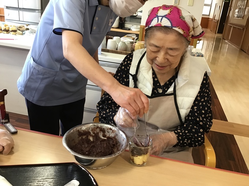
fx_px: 223
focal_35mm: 31
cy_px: 93
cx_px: 124
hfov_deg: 58.4
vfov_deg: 45.4
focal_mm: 3.3
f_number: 2.4
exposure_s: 1/30
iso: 80
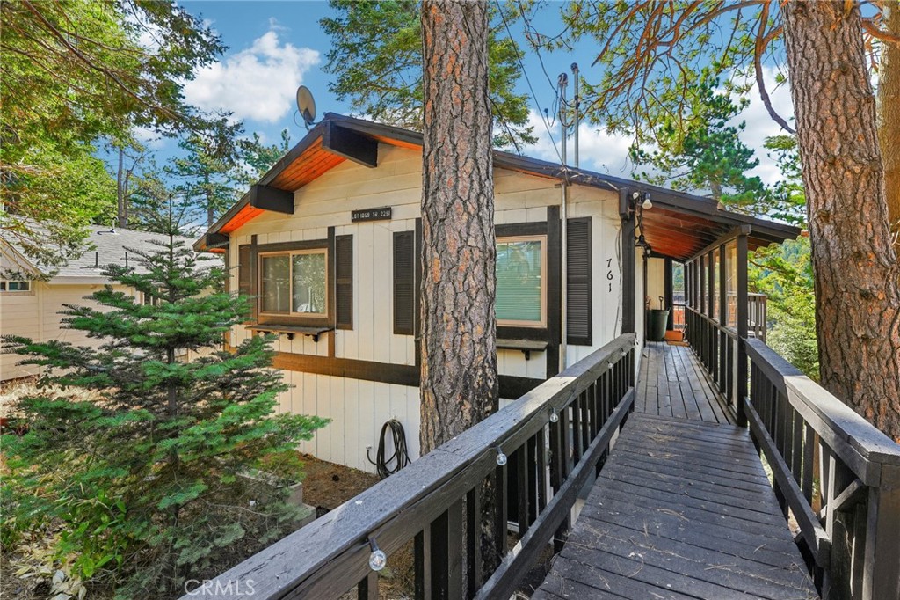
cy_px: 300
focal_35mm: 14
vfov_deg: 81.2
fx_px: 350
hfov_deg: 104.3
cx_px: 450
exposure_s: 1/40
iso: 100
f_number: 8
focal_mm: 14
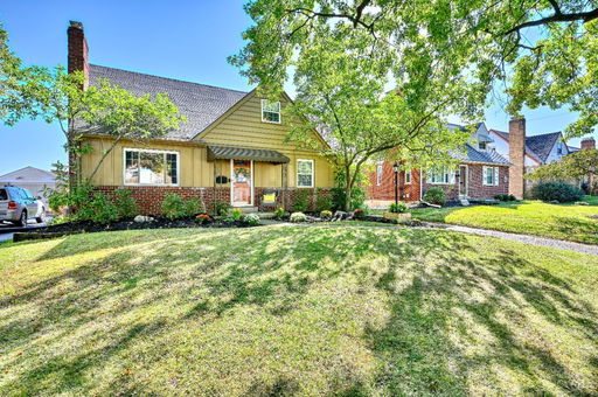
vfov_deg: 68.7
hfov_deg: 91.7
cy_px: 198
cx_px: 299
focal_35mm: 18
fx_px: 290
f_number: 11
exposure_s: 1/13
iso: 100
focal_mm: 17.5
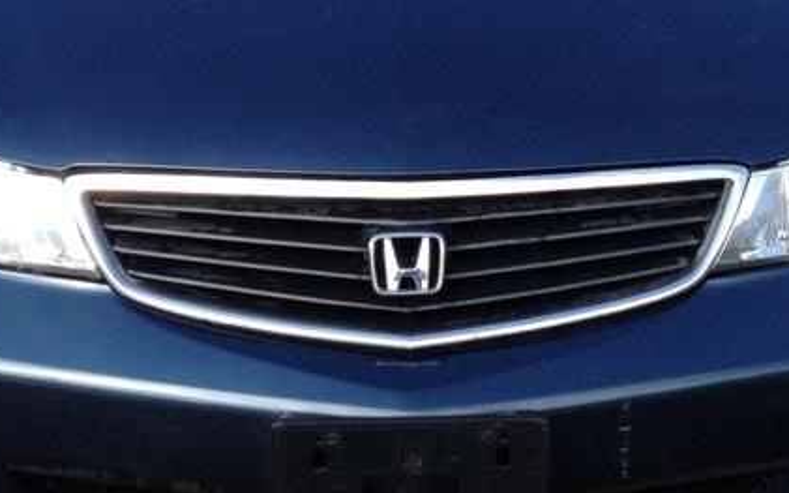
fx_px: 1827
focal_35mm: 85
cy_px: 28
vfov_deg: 15.2
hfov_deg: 24.4
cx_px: 392
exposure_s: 1/376
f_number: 2.4
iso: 50
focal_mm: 4.13
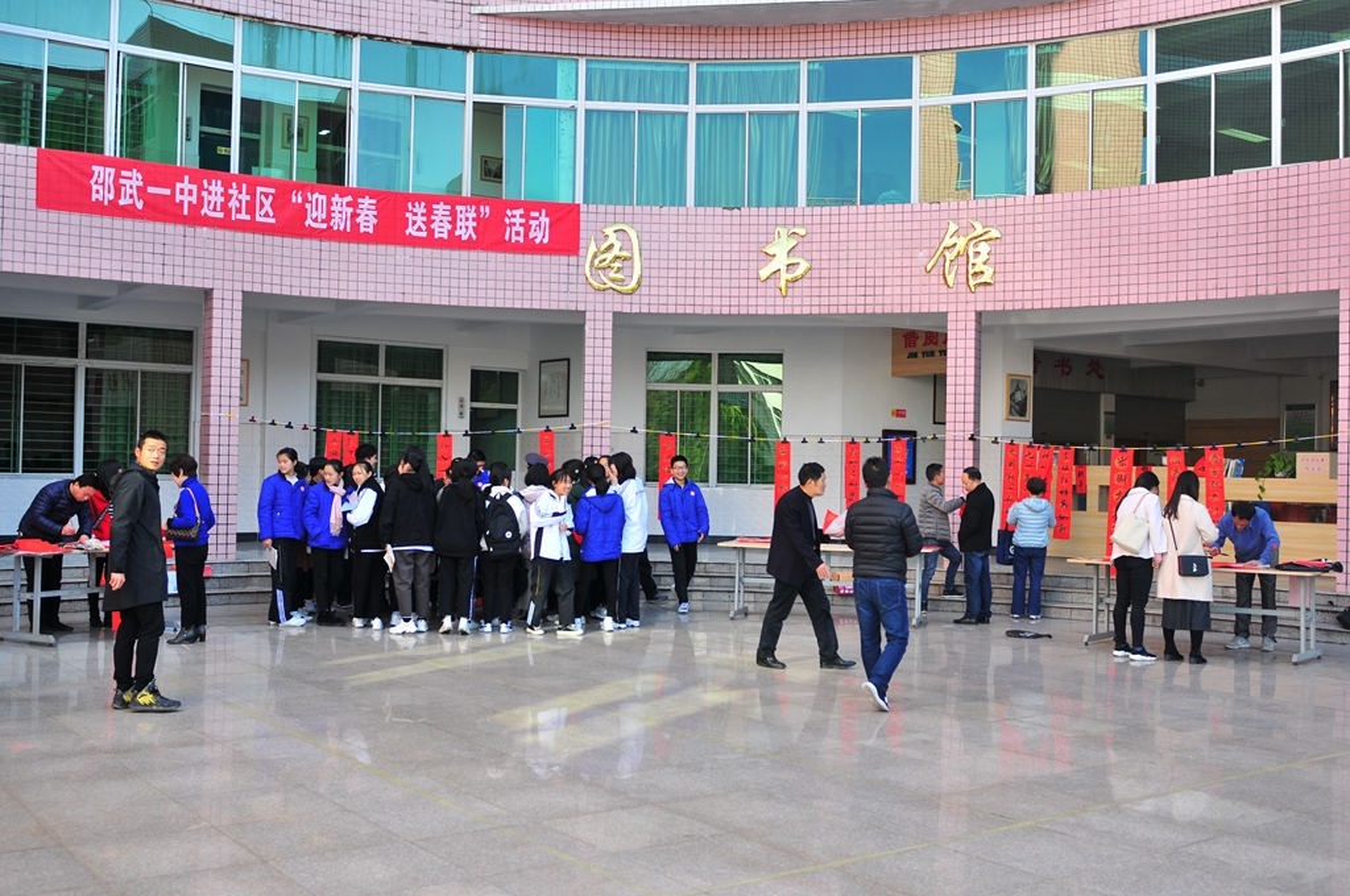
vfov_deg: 36.8
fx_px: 1348
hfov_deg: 53.2
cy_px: 448
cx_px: 675
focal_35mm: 36
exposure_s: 1/500
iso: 200
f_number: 2.8
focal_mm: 24
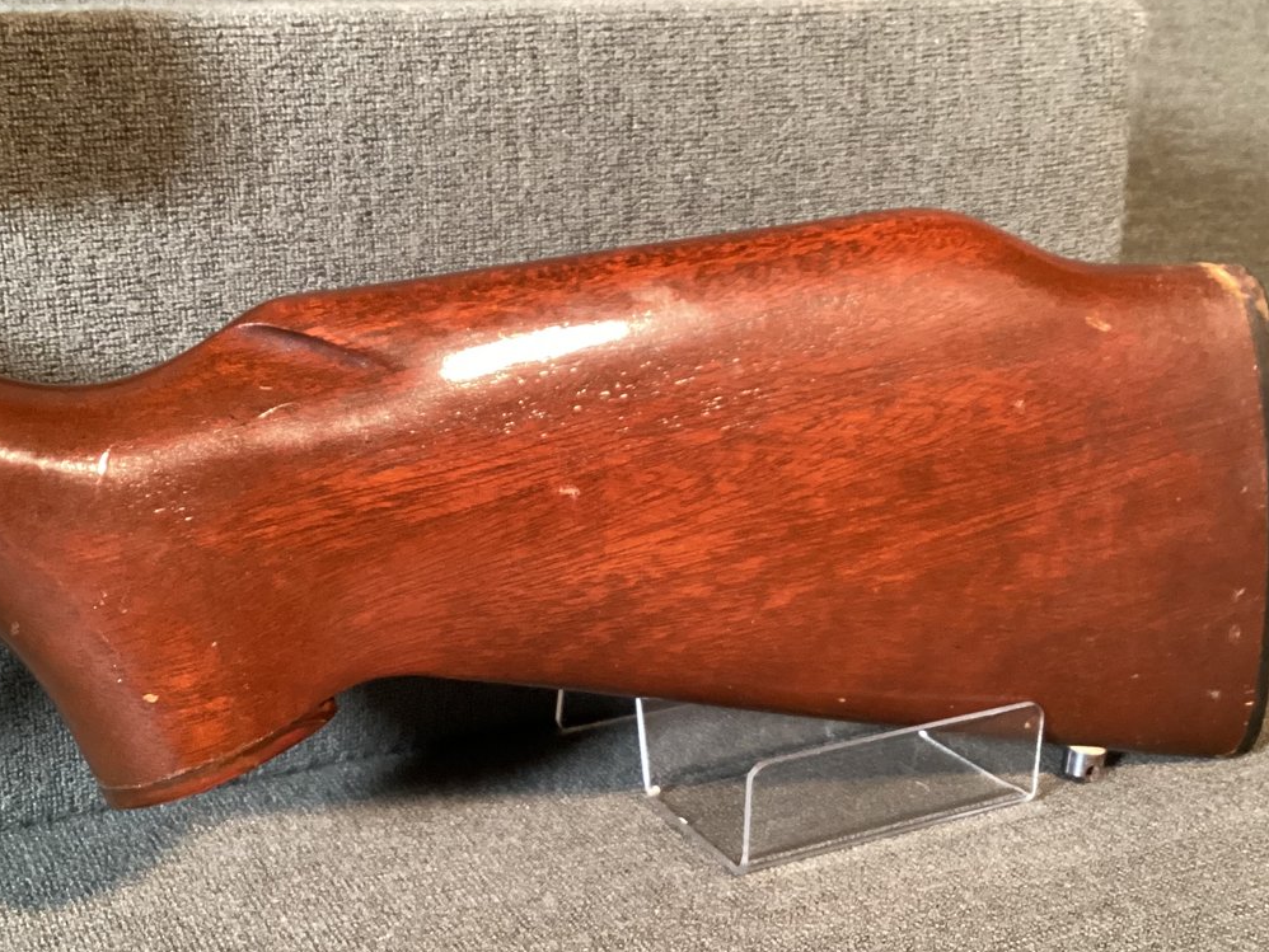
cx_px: 564
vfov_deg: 30.8
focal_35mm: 47
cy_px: 560
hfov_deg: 40.4
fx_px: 1723
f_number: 2.4
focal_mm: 3.3
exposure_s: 1/25
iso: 320
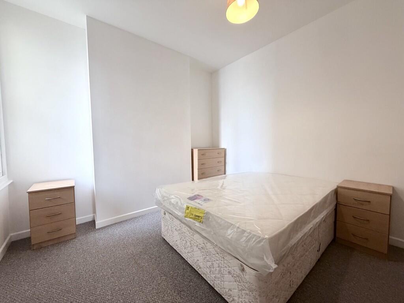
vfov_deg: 85.7
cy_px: 152
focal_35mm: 14
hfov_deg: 102.1
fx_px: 163
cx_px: 202
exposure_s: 1/100
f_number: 2.2
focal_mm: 2.22
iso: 250
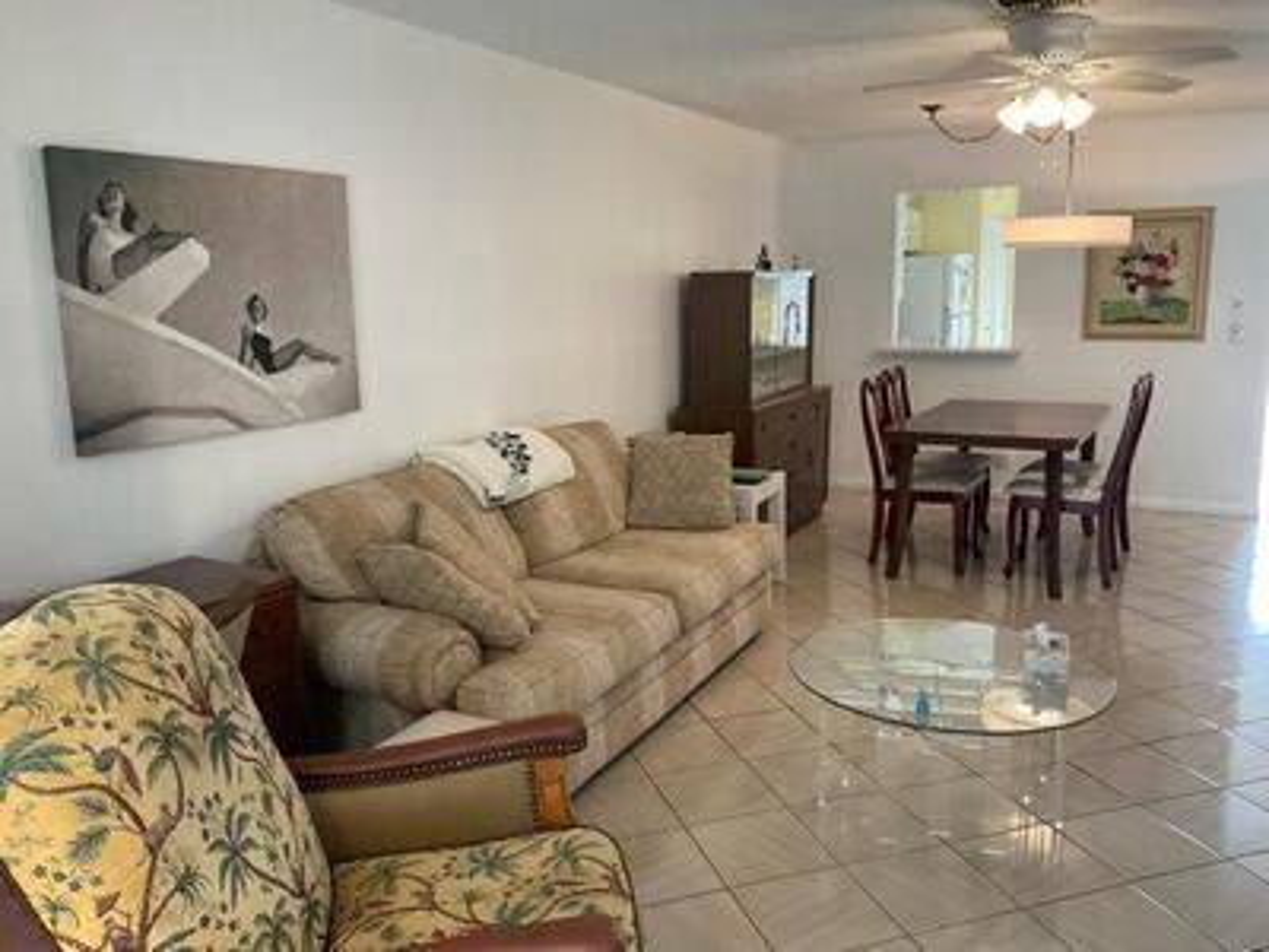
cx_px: 634
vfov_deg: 48.2
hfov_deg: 61.7
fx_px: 1063
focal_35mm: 29
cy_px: 476
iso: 100
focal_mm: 3
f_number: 1.8
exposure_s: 1/60
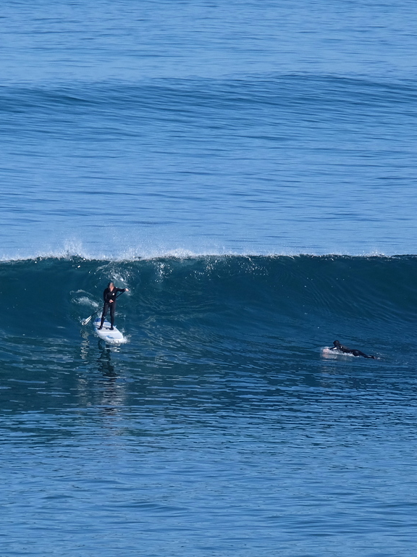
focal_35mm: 631
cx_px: 114
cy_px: 315
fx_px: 10144
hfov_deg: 2.4
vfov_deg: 3.1
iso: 400
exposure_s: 1/1600
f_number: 6.7
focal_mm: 216.9
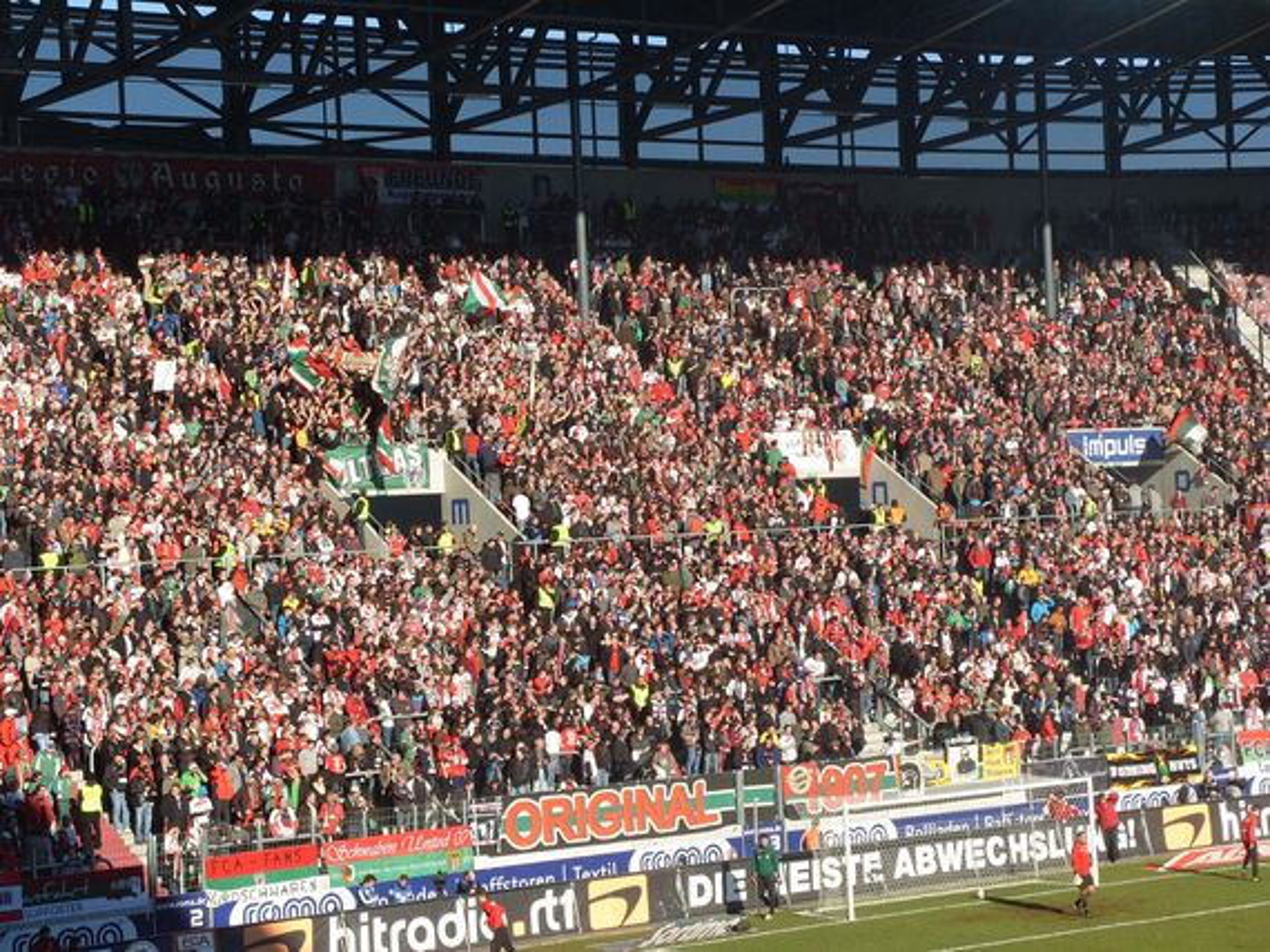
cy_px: 476
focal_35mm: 85
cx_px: 635
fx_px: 3117
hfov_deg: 23.0
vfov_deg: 17.4
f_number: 5.7
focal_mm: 18.9
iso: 80
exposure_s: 1/500
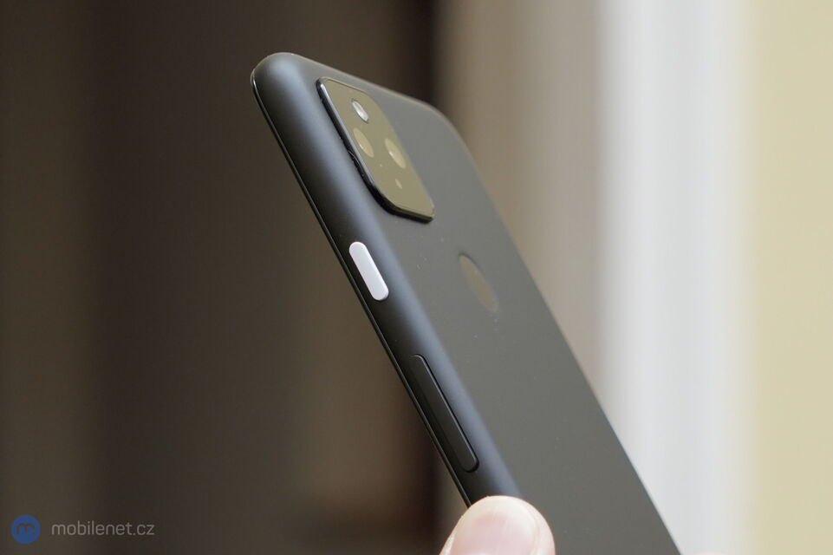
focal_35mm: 64
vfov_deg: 21.2
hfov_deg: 31.4
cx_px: 416
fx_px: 1480
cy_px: 278
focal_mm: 64
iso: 800
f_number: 6.3
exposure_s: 1/200
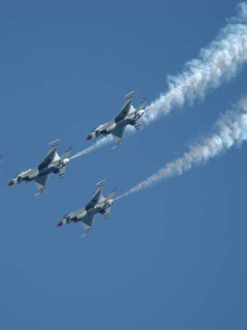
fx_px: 6218
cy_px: 165
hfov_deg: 2.3
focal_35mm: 653
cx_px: 50
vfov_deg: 3.0
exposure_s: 1/1000
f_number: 5.6
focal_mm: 300
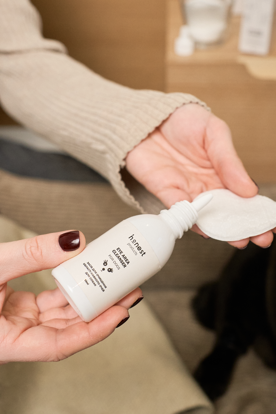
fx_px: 598
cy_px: 207
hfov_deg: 26.0
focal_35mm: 52
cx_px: 138
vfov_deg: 38.2
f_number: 5
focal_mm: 35
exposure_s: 1/320
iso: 1600
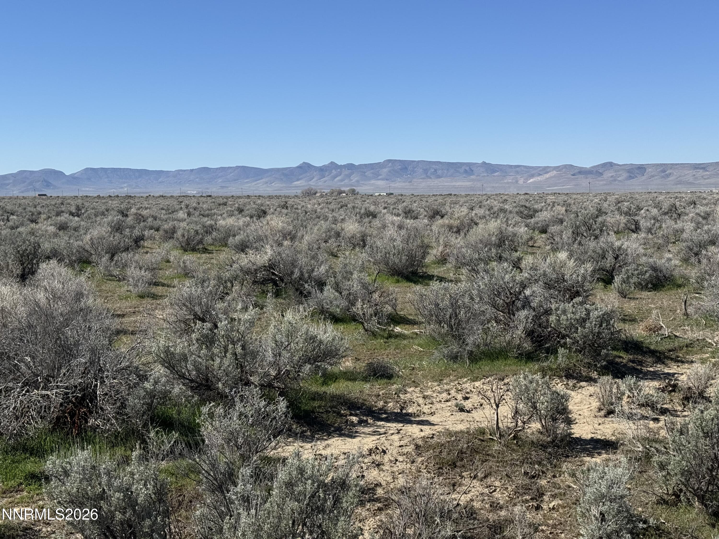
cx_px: 360
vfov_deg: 30.3
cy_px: 270
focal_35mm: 48
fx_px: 997
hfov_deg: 39.7
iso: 64
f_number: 1.78
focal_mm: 6.76
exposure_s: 1/5848
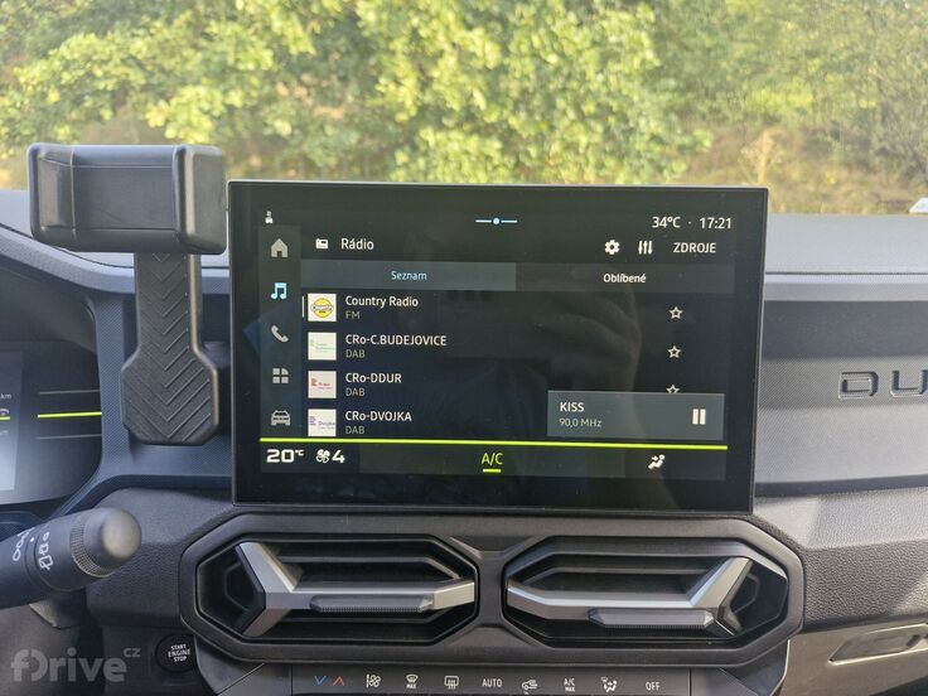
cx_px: 464
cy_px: 348
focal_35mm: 23
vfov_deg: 58.9
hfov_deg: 73.9
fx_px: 617
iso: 160
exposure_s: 1/180
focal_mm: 5.54
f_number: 1.8
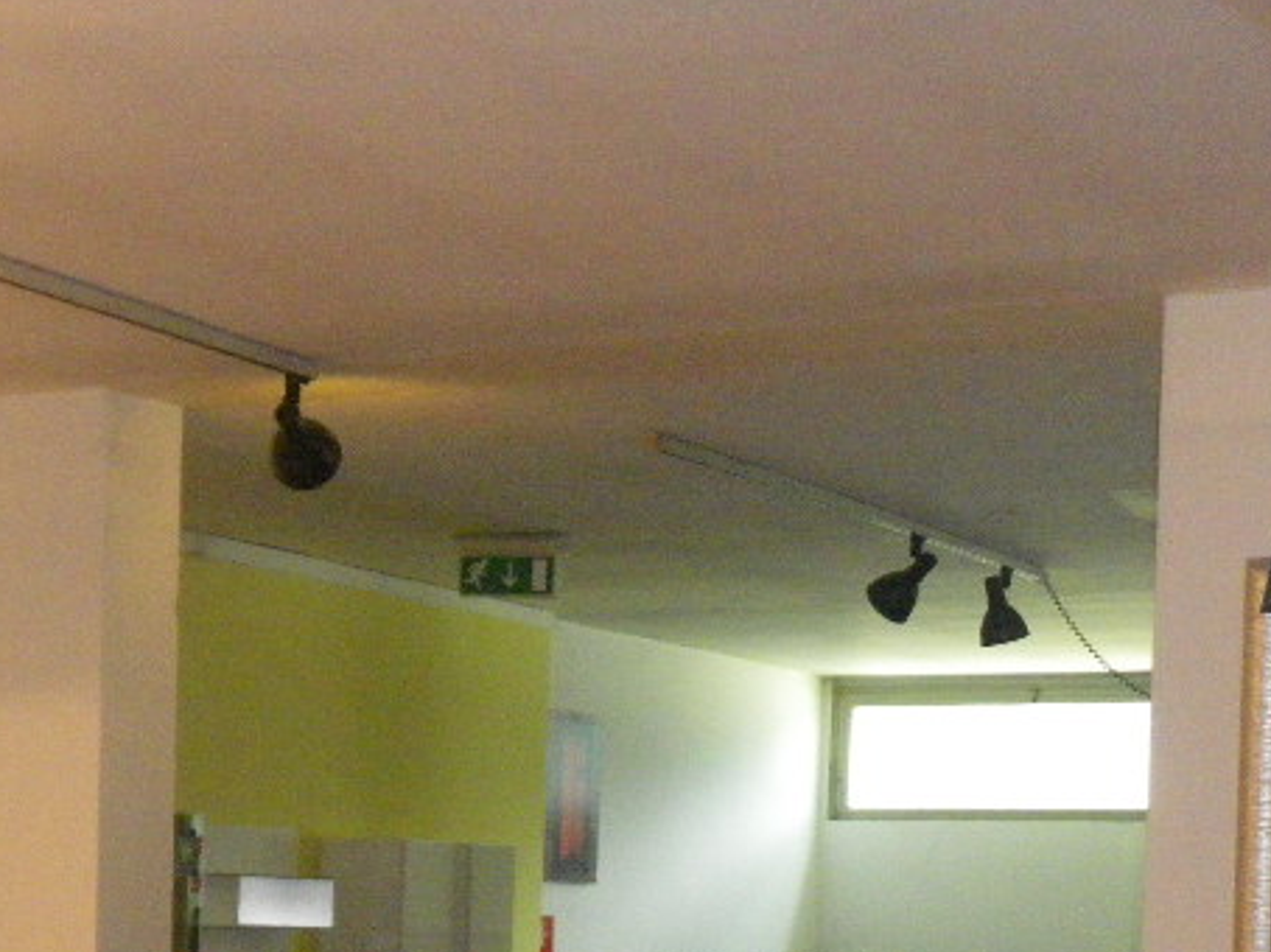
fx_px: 2899
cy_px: 1061
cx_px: 344
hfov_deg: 24.5
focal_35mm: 79
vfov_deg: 17.9
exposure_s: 1/60
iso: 400
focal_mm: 6.2
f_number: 3.8
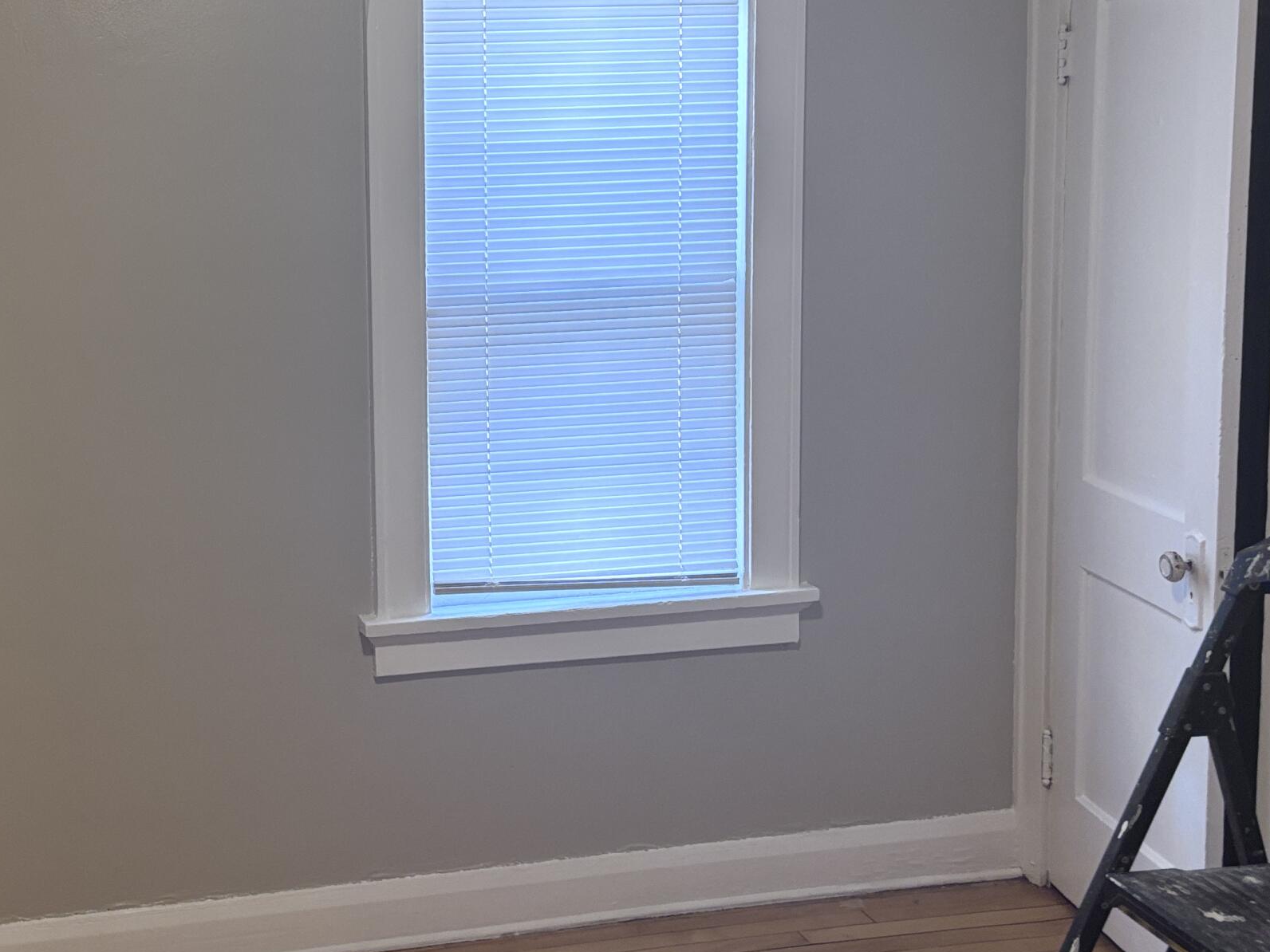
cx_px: 270
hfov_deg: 37.6
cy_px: 297
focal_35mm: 49
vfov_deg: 29.4
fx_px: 1798
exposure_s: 1/60
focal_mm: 5.96
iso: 100
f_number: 1.6
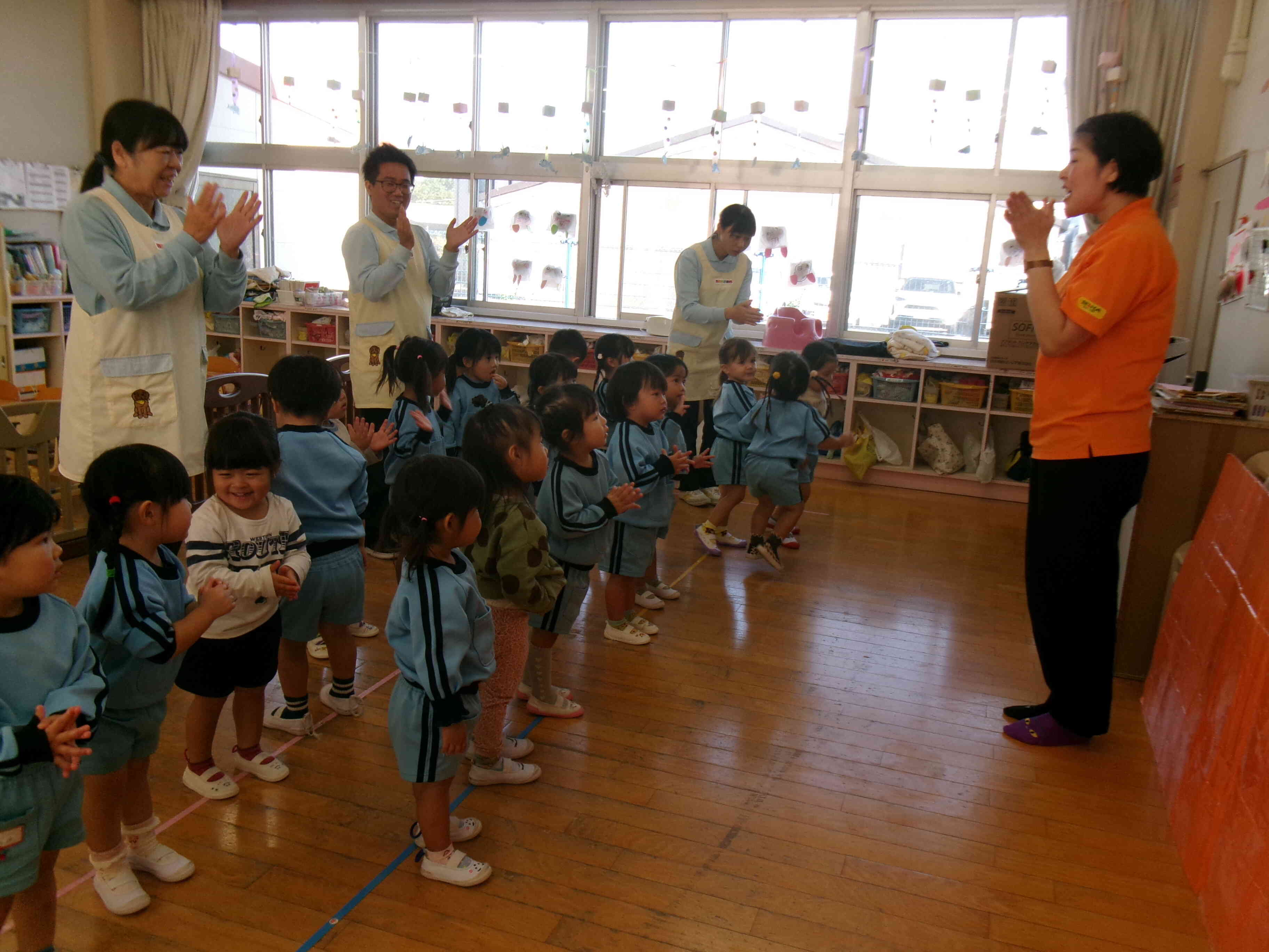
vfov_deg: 49.7
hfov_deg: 63.4
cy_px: 476
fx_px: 1026
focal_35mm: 28
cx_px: 634
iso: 169
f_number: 3.9
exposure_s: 1/125
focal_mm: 5.1
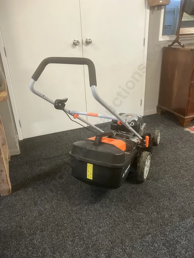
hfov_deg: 49.7
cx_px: 97
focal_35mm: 28
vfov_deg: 63.4
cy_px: 129
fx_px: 209
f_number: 1.8
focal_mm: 3.99
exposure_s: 1/50
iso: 200
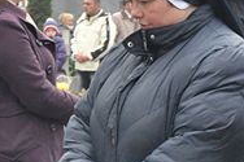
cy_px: 100
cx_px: 383
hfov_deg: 7.8
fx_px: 1747
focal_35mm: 258
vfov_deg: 5.3
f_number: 7.1
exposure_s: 1/200
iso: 800
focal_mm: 38
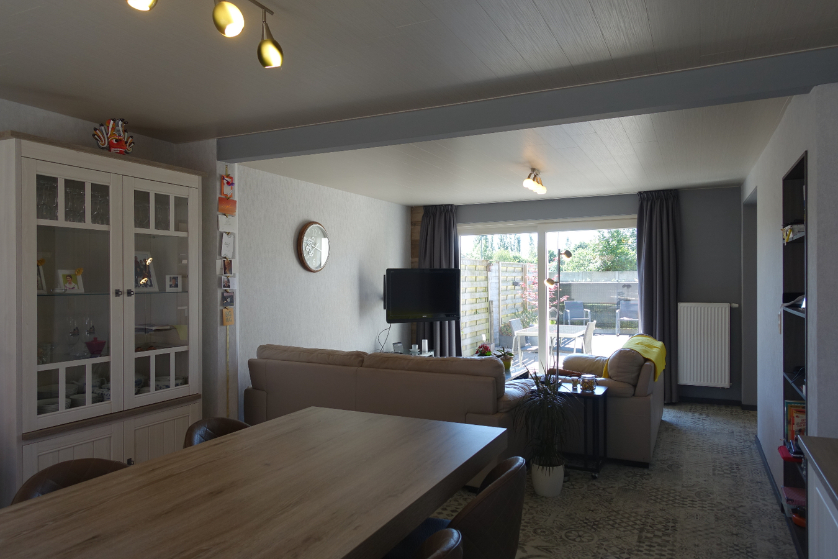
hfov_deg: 73.7
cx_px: 419
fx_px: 559
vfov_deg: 53.1
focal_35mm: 24
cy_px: 280
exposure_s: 1/80
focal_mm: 8.8
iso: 125
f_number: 3.2
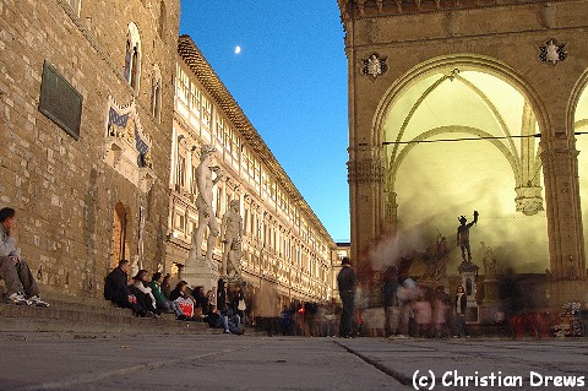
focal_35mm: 36
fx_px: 587
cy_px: 196
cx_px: 294
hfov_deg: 53.2
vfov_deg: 36.8
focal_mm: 24
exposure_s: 2
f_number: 7.1
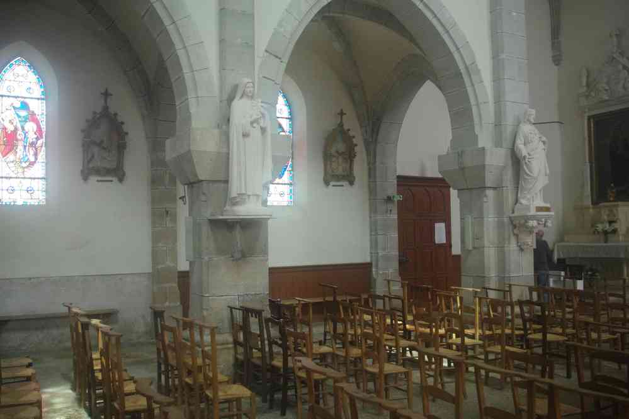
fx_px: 550
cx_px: 314
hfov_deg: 59.5
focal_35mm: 32
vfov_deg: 41.7
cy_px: 210
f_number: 4
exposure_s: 1/50
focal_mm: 21
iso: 3200
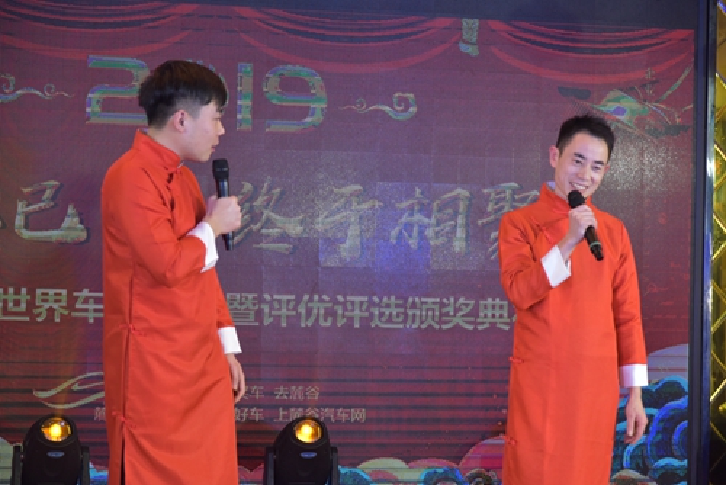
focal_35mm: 105
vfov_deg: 13.1
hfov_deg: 19.4
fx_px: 2119
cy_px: 242
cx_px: 363
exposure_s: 1/400
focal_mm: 105
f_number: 5
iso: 3200
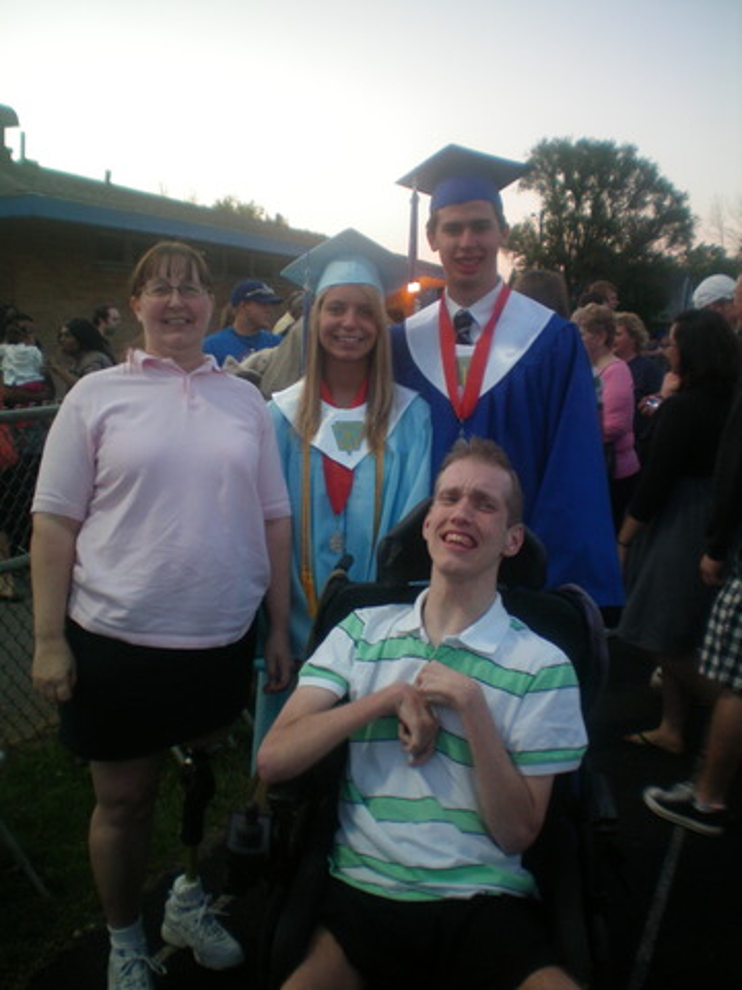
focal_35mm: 38
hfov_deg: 37.7
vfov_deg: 49.0
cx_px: 371
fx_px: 1086
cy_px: 495
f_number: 3.1
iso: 80
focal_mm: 6.3
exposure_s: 1/60
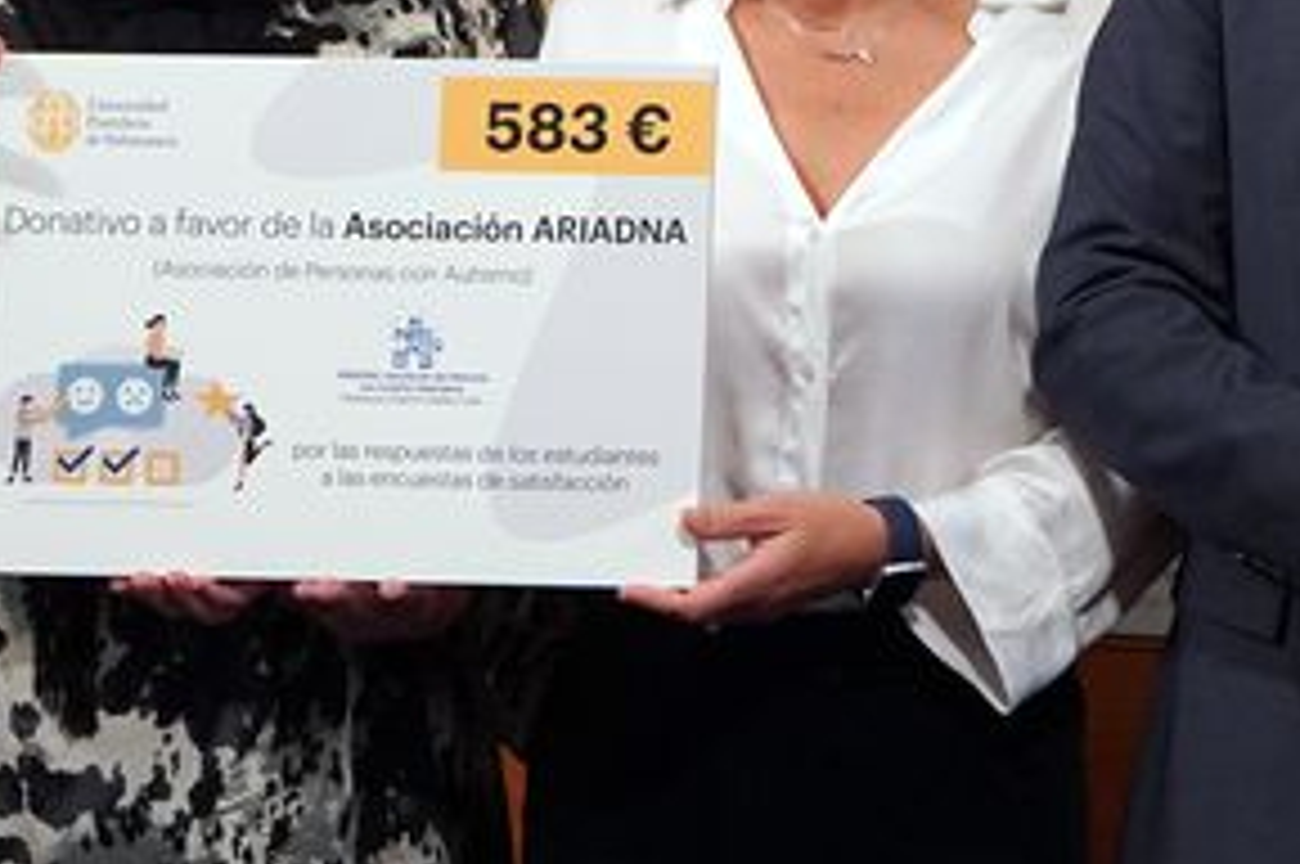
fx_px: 6096
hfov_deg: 12.0
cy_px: -83
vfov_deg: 8.0
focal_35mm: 169
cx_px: 1273
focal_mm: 41
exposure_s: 1/160
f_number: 4
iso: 1600
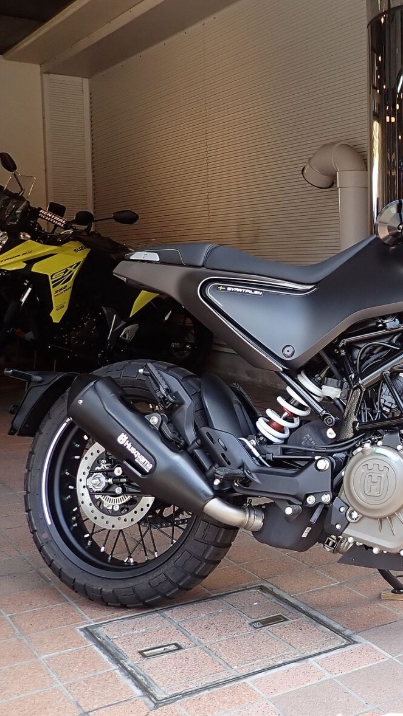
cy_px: 357
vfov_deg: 54.0
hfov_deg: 29.2
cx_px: 432
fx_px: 703
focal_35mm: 37
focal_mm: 4.5
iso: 100
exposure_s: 1/200
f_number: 2
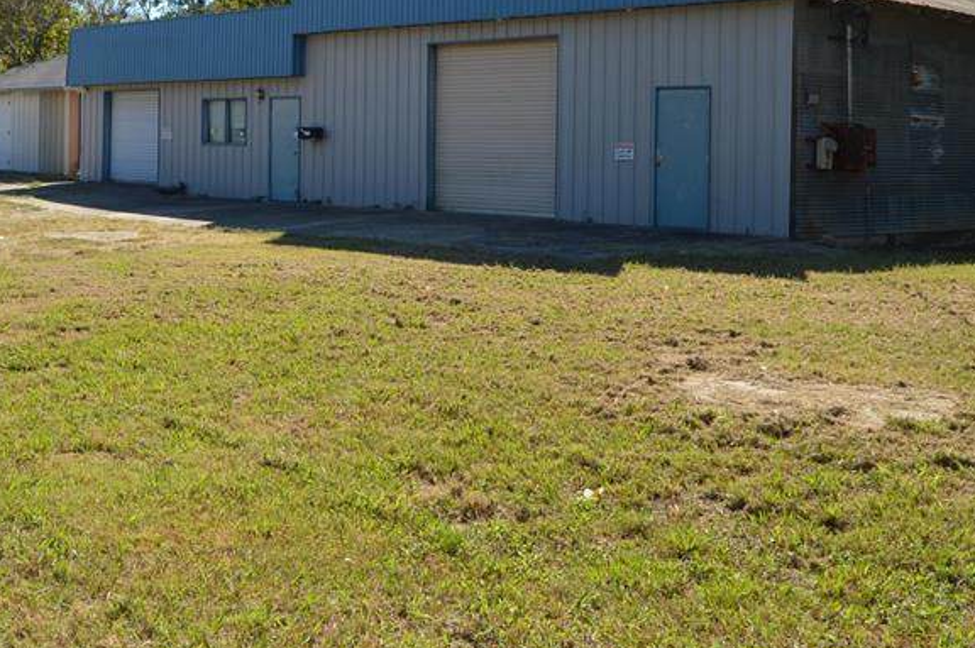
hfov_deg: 40.8
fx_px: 1299
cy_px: 108
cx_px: 362
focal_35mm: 48
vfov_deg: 27.3
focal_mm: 18
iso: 100
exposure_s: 1/200
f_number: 9
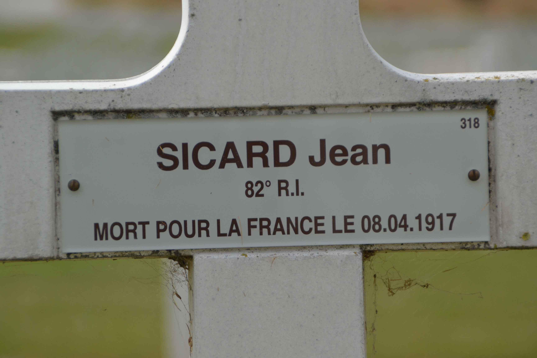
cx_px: 268
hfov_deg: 9.1
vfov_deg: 6.1
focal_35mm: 225
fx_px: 3356
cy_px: 179
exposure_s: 1/1250
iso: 400
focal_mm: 150
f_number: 6.3
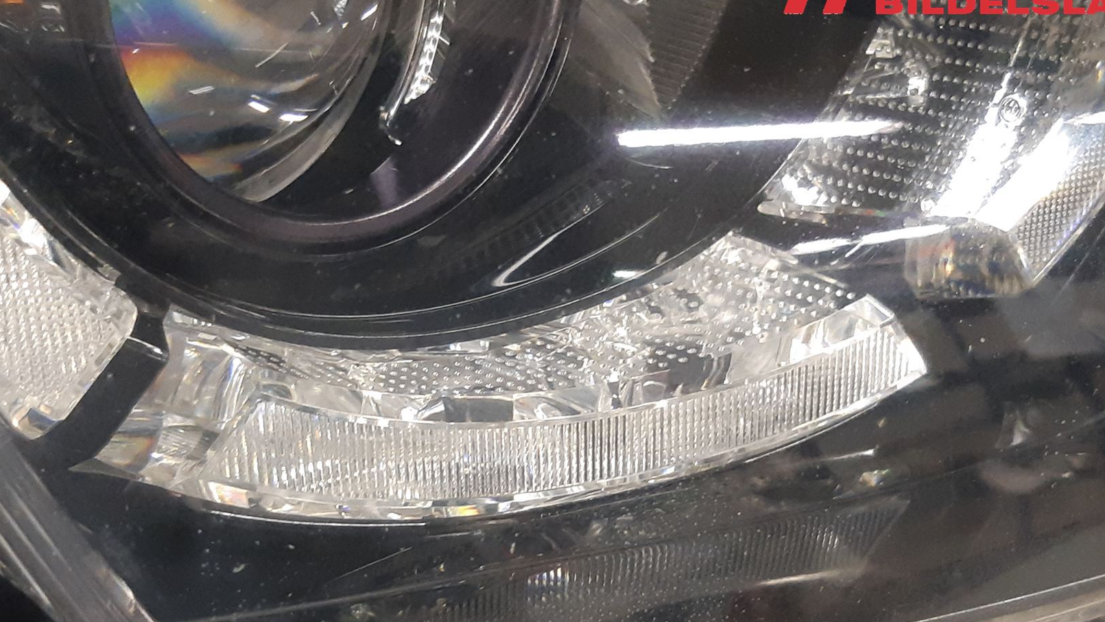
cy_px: 425
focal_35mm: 36
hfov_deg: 55.2
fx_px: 1055
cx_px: 502
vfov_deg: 32.5
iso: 250
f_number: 1.7
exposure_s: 1/50
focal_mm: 3.93
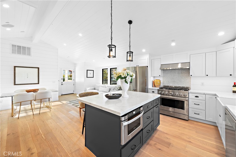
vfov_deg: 81.2
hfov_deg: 104.2
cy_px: 78
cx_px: 118
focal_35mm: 14
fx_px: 92
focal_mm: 14
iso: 125
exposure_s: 1/2.5
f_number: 7.1
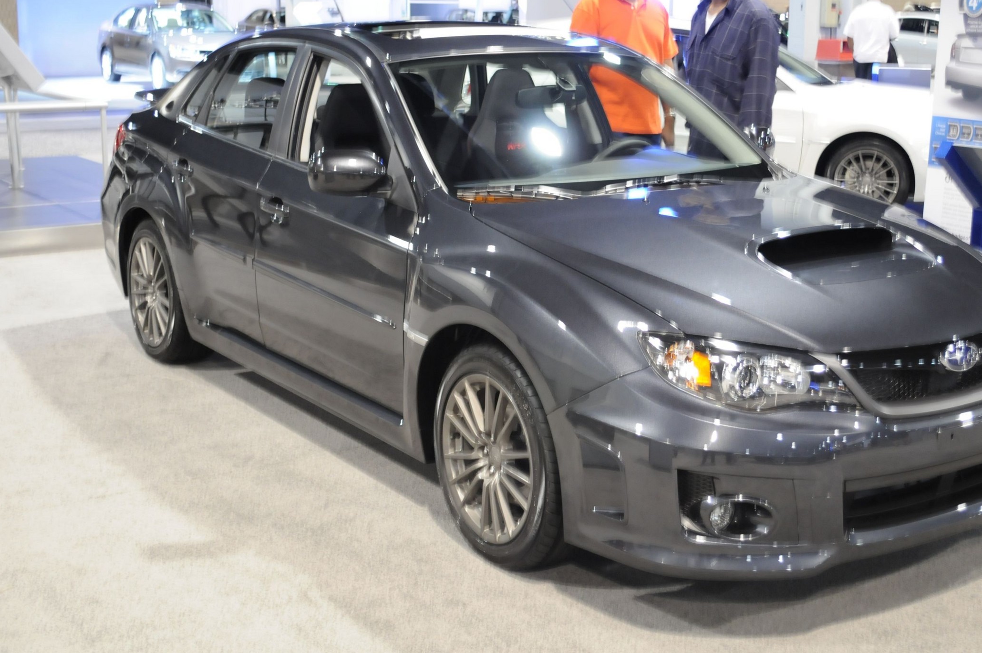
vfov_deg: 26.4
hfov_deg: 38.8
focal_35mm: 51
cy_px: 262
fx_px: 1390
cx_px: 572
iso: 800
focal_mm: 28
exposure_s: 1/10
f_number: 4.5
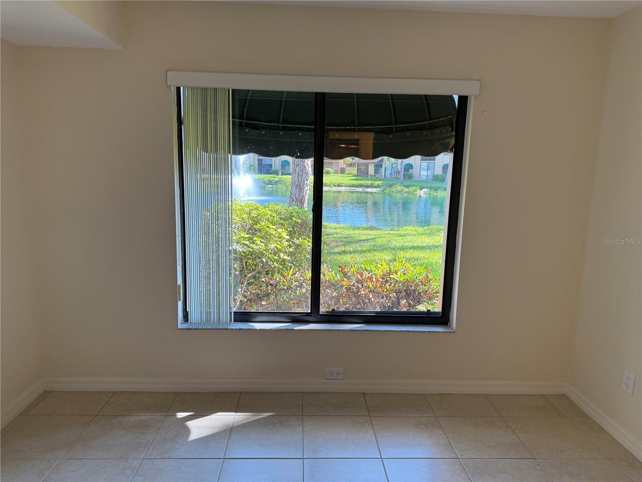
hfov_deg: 71.6
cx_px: 321
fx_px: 445
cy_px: 241
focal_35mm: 24
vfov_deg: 56.8
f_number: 1.78
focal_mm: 6.76
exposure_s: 1/233
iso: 100
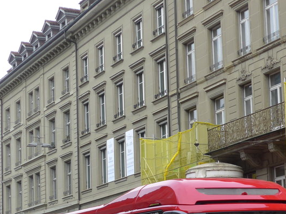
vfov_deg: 14.0
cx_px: 162
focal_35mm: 104
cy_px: 210
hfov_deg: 18.9
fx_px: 859
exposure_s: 1/250
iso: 80
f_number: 3
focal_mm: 9.5
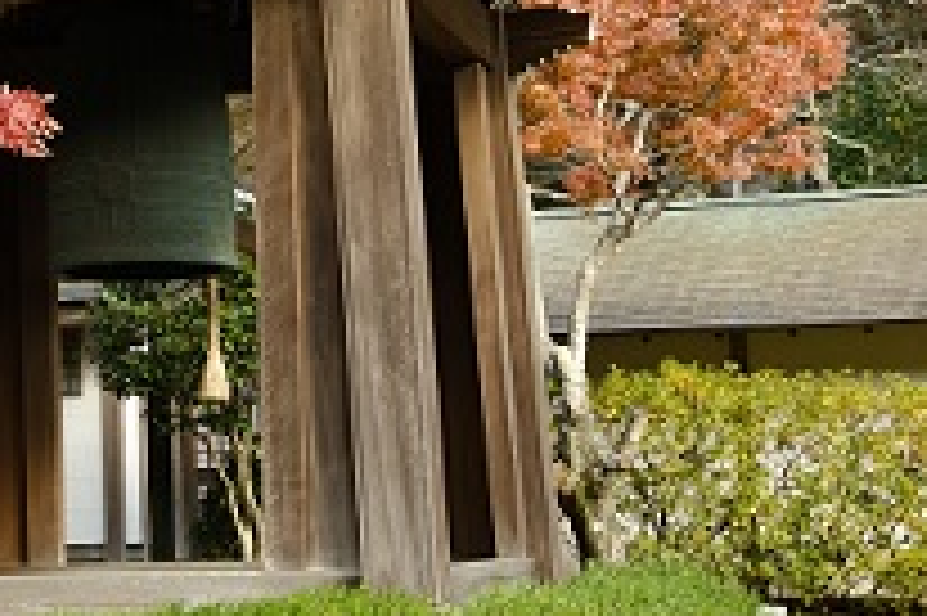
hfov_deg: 21.5
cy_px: 22
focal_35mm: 93
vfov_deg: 14.5
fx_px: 2393
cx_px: 117
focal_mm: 20.2
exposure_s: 1/250
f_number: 5
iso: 400
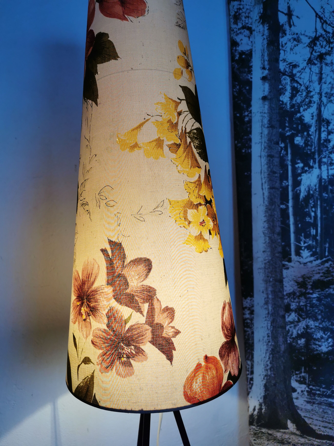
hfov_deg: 51.4
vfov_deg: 65.3
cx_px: 167
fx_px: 347
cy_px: 223
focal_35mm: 27
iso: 50
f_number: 1.6
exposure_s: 1/100
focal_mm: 5.56
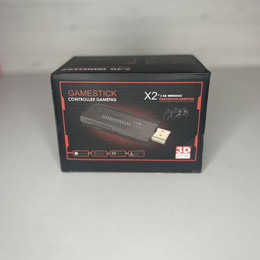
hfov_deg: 52.5
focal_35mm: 31
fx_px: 263
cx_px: 130
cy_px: 104
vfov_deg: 52.2
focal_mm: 5.1
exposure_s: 1/174
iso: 40
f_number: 1.6
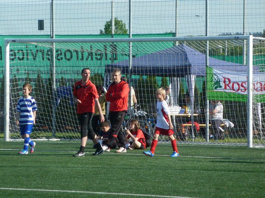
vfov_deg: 5.0
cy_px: 99
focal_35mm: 300
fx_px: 2297
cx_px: 132
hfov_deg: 6.6
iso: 320
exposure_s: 1/1000
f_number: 4.9
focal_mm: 49.2
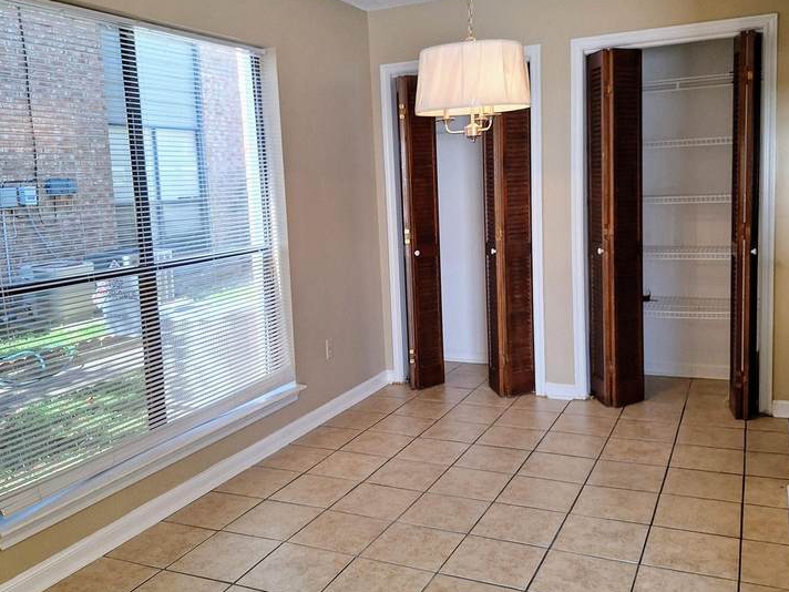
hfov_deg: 58.4
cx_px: 397
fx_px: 707
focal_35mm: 31
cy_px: 258
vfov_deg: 45.3
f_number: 1.8
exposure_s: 1/120
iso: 50
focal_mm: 5.54
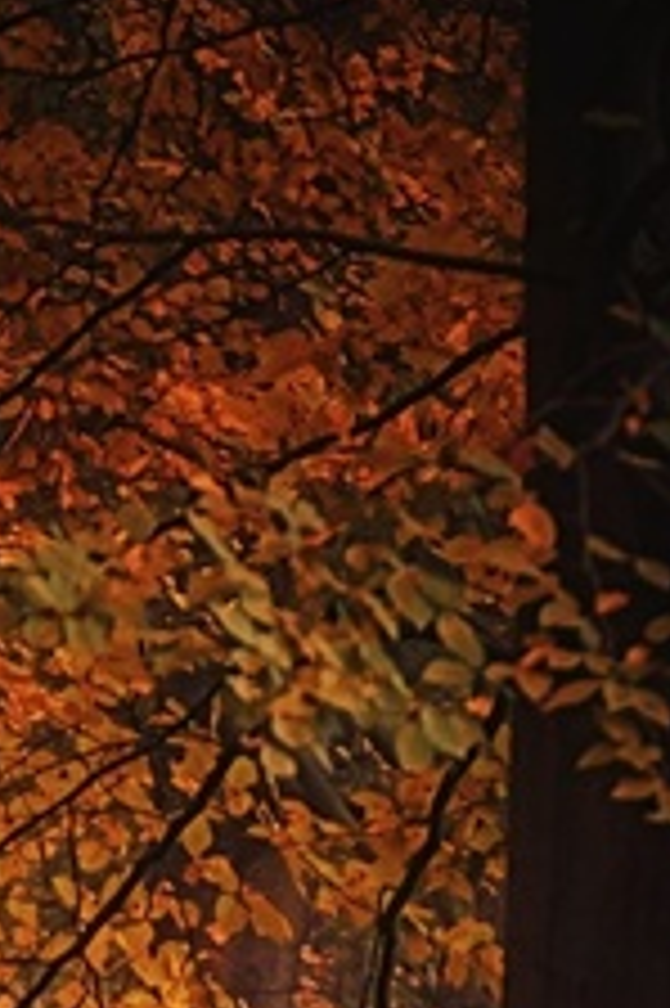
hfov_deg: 2.1
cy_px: 1606
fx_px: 18117
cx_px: -56
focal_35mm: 648
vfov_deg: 3.2
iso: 640
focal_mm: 145
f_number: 6.3
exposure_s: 1/80
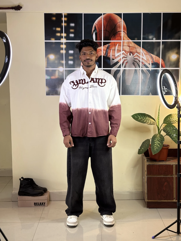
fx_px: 363
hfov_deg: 28.0
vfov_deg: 36.8
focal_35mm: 52
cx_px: 90
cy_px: 120
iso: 100
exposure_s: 1/50
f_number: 1.6
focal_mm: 5.96
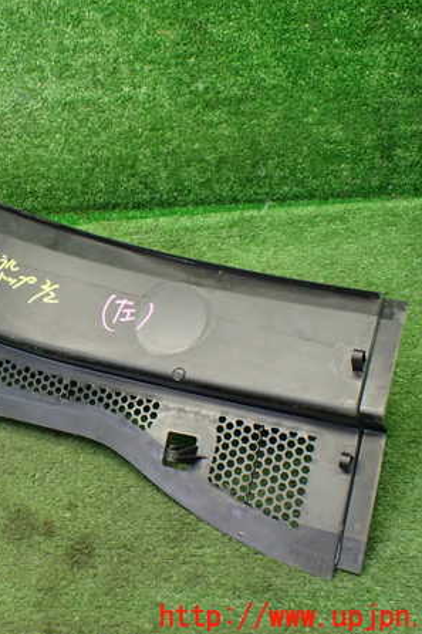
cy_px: 316
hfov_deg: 30.7
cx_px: 54
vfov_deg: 46.4
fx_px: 739
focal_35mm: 42
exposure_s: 1/125
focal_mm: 5.4
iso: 800
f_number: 2.3
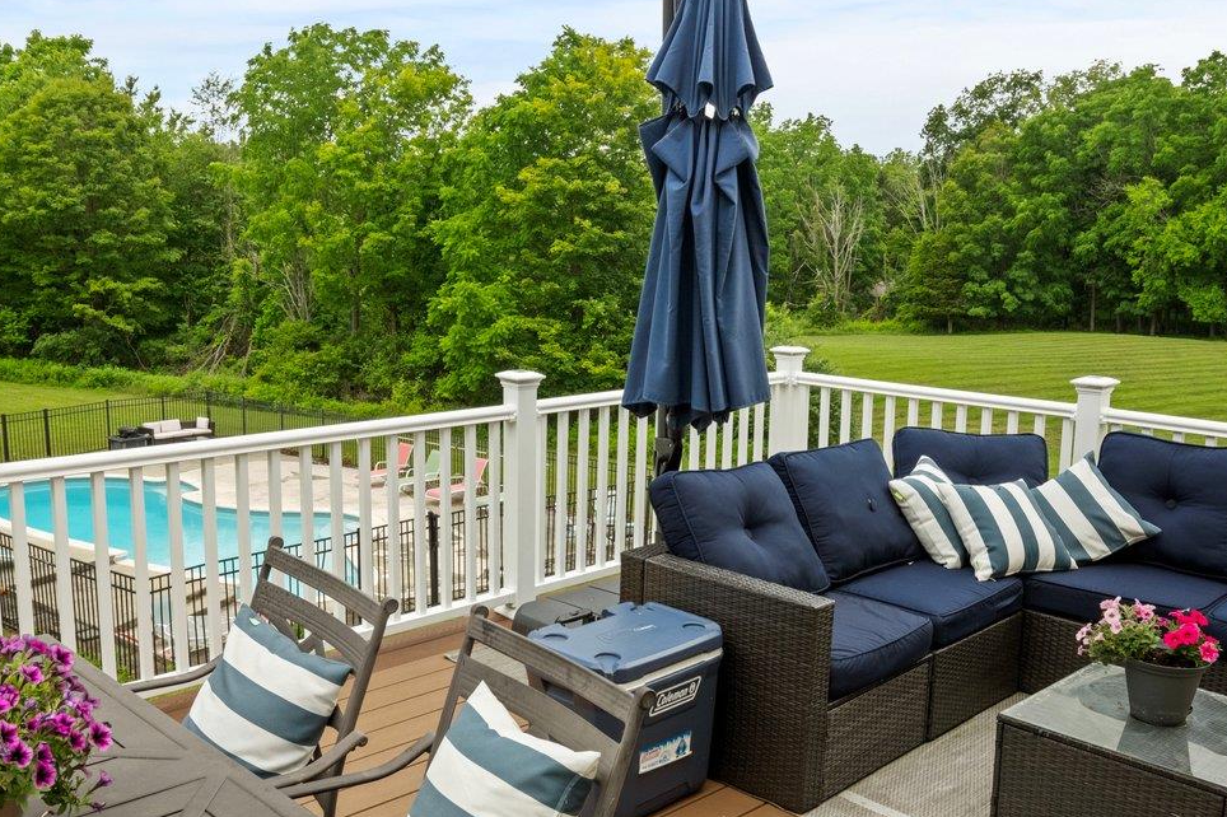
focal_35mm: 34
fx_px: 1158
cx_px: 554
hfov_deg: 55.7
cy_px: 426
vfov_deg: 38.9
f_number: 8
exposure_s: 1/160
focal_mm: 16
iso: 800
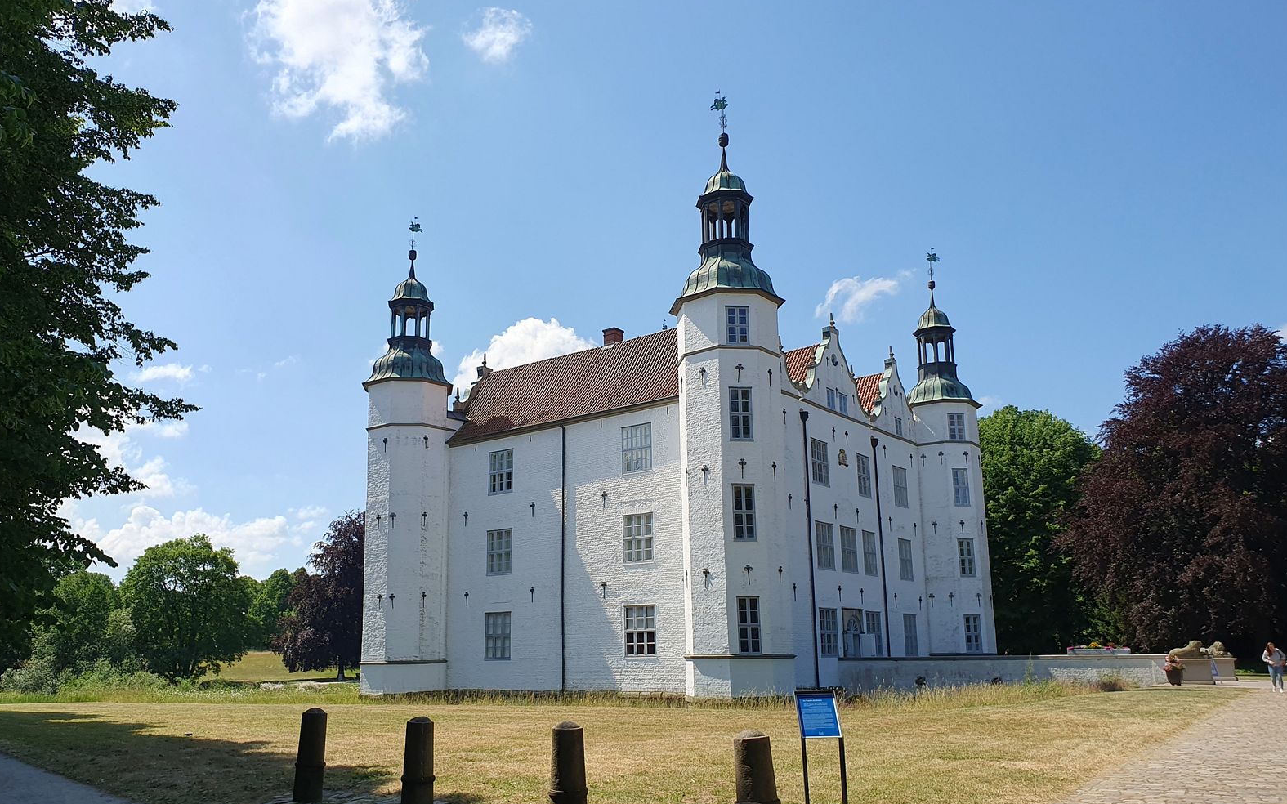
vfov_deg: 44.5
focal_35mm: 28
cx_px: 642
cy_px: 444
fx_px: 982
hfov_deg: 66.5
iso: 50
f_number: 2.4
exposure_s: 1/2008
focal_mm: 4.3
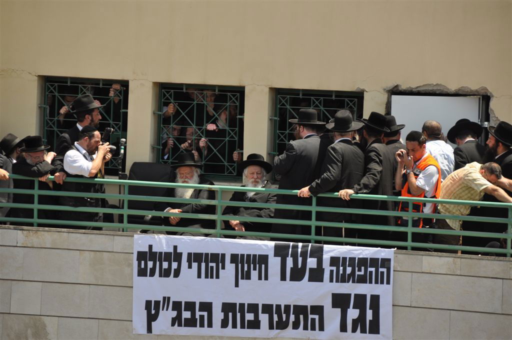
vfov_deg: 5.4
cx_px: 256
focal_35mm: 255
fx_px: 3622
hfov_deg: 8.1
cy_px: 170
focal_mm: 170
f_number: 5.6
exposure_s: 1/500
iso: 200
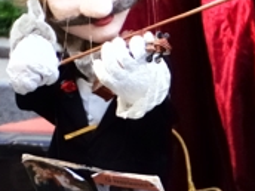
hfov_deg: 2.7
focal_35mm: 737
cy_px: 169
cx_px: 200
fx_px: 5429
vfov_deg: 2.0
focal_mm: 86
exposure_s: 1/2000
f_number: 5.6
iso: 800
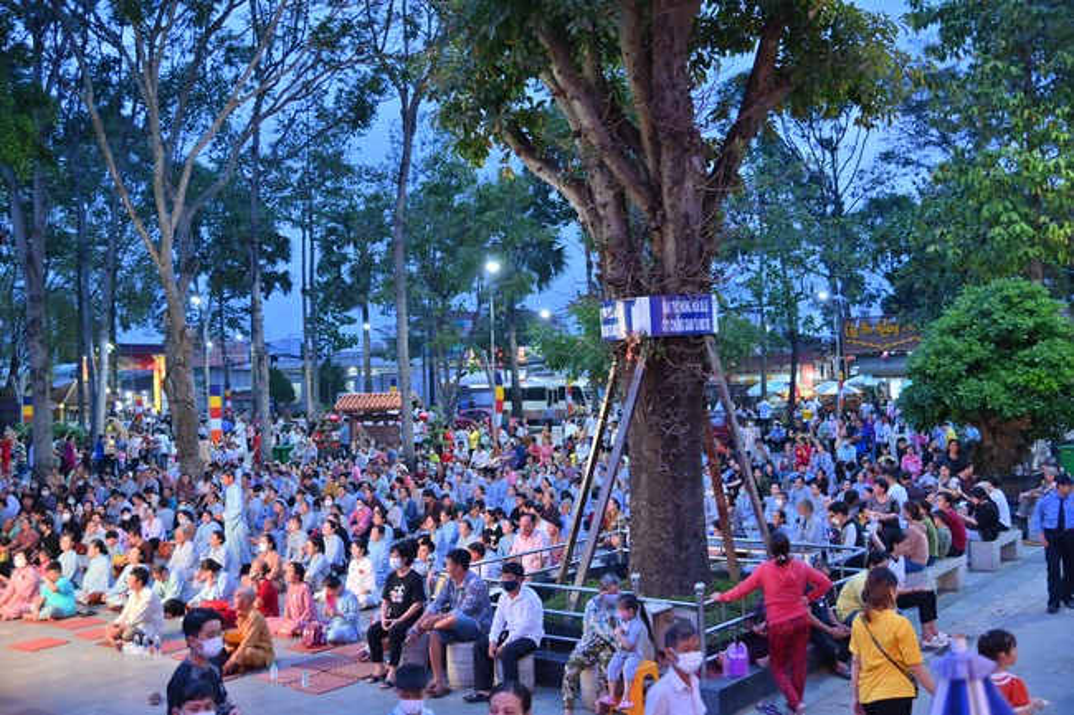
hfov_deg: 54.4
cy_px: 358
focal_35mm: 35
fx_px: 1044
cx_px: 537
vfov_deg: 37.8
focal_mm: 35
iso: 1250
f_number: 4
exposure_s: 1/60
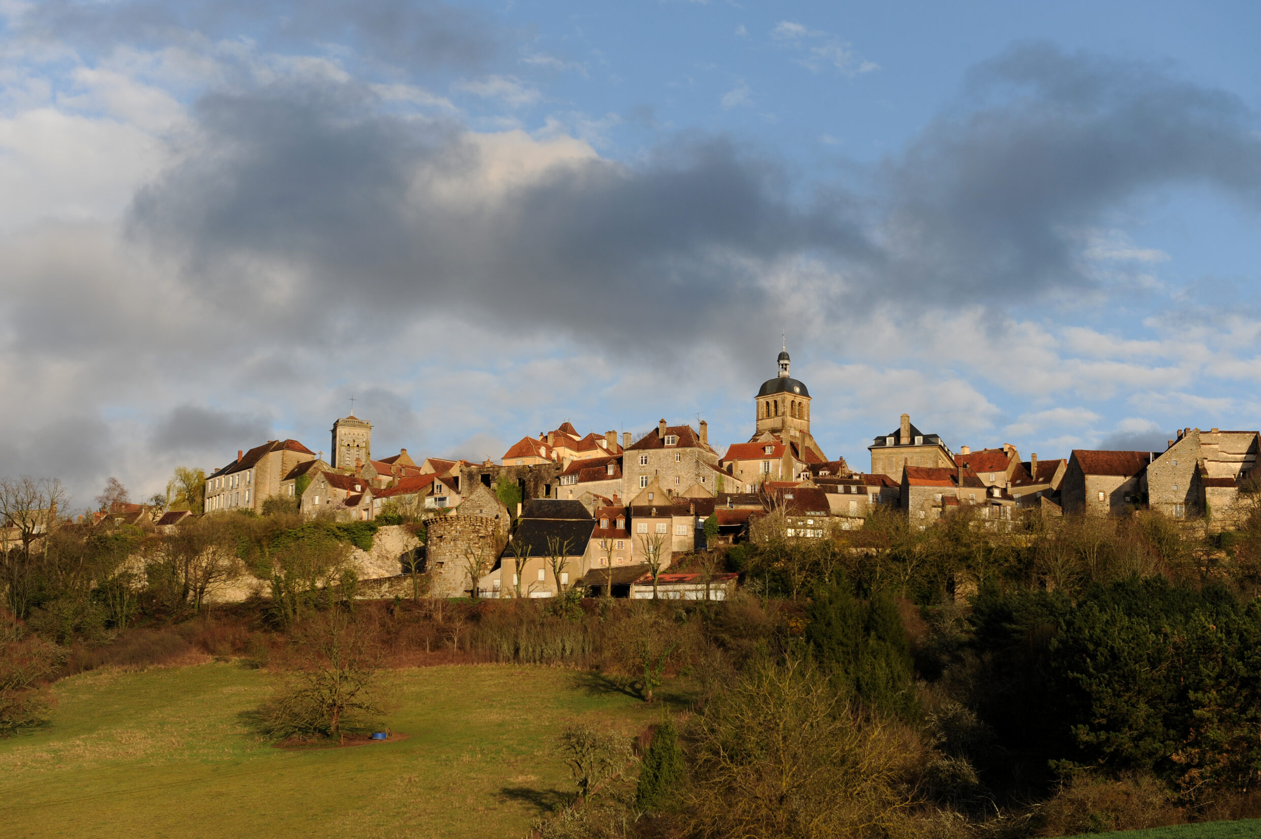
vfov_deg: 19.4
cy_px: 420
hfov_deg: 28.9
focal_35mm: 70
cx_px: 630
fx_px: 2450
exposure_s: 1/500
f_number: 8
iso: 200
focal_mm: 70
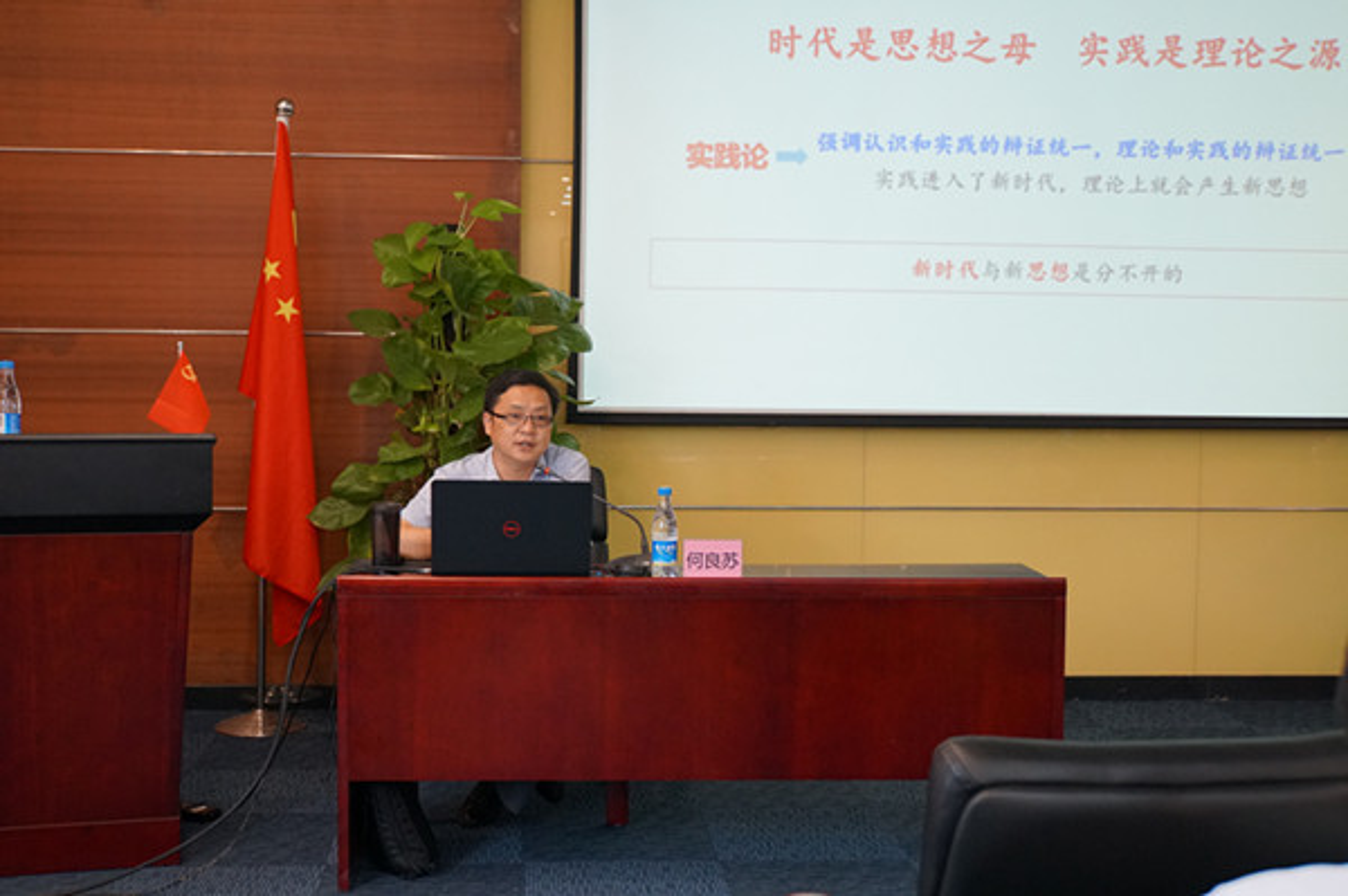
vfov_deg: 28.0
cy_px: 448
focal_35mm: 48
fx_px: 1796
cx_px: 674
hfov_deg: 41.1
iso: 2000
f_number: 4.5
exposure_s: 1/160
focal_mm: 32
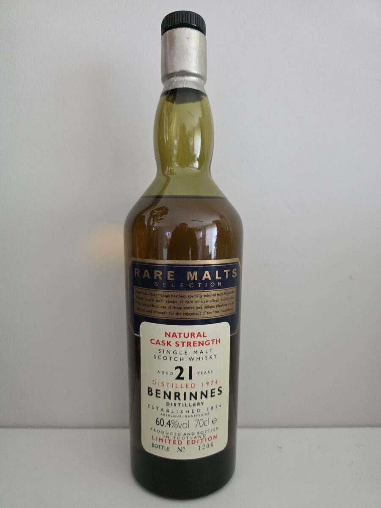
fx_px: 338
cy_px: 254
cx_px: 190
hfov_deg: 58.9
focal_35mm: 23
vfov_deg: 73.9
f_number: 1.7
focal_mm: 6.3
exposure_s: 1/120
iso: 1600
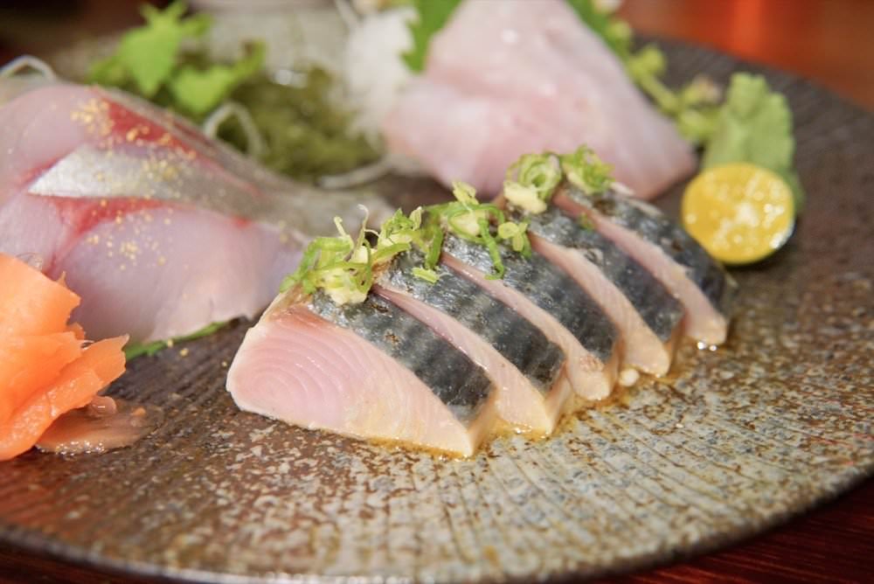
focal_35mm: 45
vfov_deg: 29.9
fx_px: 1093
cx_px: 437
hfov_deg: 43.6
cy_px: 292
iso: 1000
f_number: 4
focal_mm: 30
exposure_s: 1/60
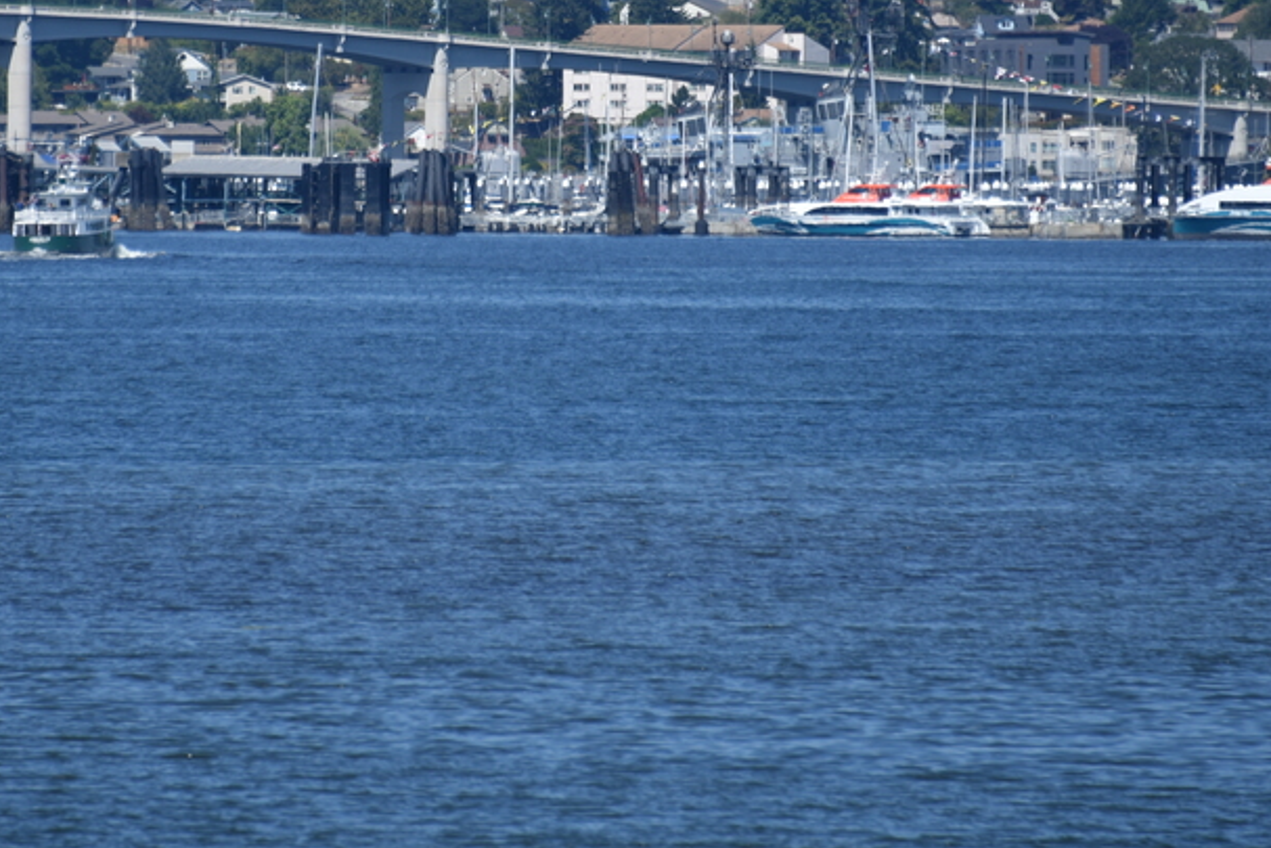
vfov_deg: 2.2
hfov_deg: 3.3
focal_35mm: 633
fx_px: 22352
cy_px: 34
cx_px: 484
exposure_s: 1/640
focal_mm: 300
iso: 100
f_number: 6.3
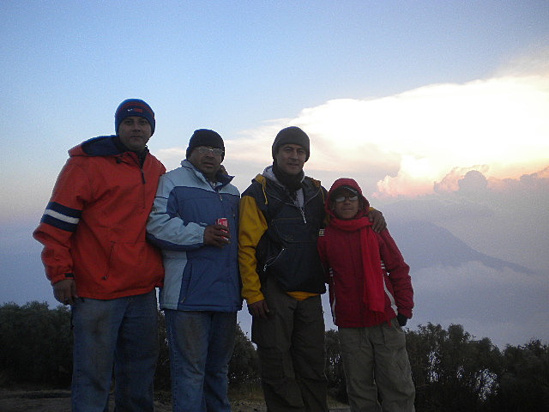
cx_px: 274
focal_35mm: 35
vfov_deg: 40.7
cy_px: 206
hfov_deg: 52.6
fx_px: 555
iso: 80
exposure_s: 1/114
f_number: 3.1
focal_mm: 6.3
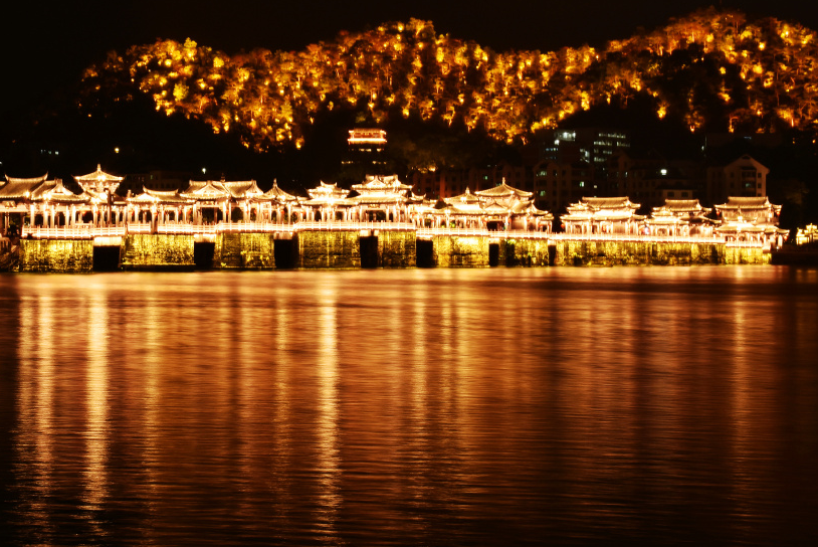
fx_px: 1910
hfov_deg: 24.0
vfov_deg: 16.3
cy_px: 205
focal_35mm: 84
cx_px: 261
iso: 100
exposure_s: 6
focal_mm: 38
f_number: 13
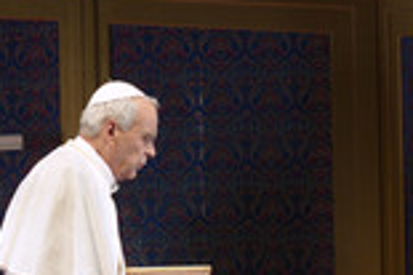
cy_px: 318
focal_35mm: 204
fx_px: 2338
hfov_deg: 9.9
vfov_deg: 6.7
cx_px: -151
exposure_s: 1/200
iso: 1600
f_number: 4.5
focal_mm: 70
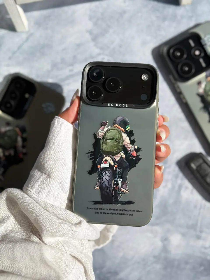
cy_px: 140
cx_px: 105
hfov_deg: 30.3
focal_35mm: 48
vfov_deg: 39.7
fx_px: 388
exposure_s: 1/4878
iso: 100
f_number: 1.78
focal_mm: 6.76
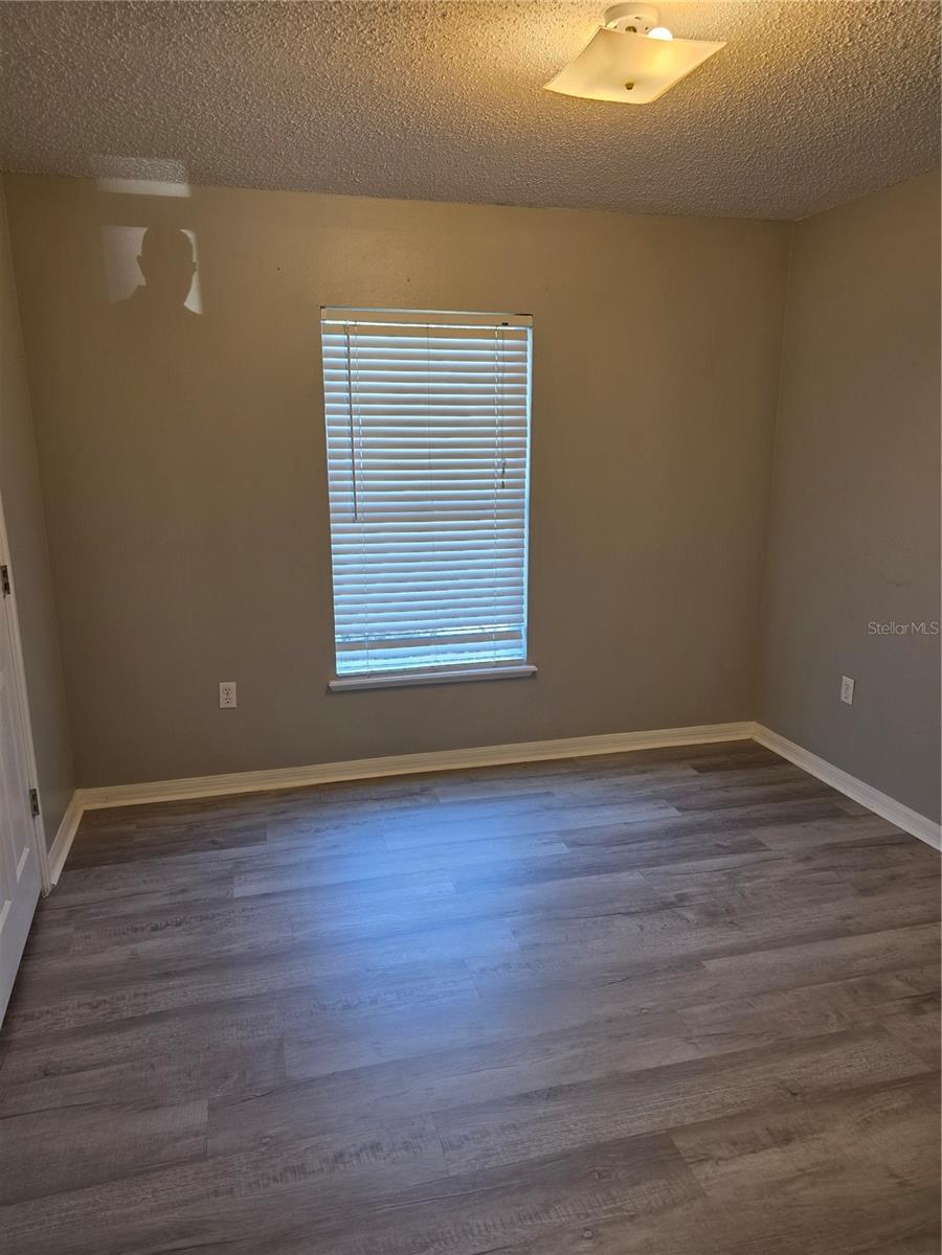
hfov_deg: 58.9
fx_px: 835
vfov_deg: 73.9
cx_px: 471
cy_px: 628
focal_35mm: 23
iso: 160
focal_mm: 6.3
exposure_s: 1/120
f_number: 1.7
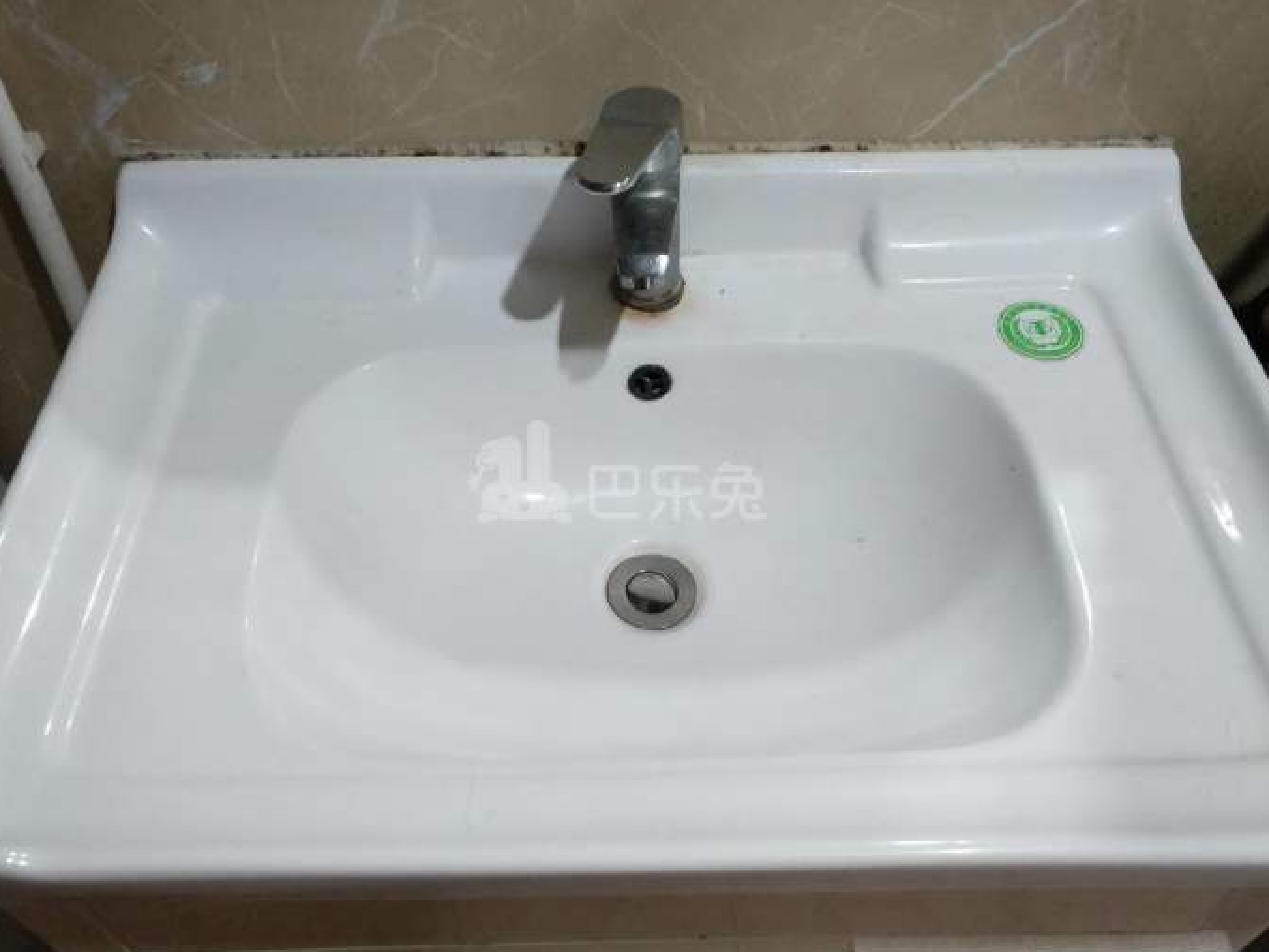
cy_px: 472
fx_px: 953
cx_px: 617
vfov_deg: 53.1
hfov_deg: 67.3
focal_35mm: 26
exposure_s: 1/33.3
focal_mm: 3.79
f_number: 2
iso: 464
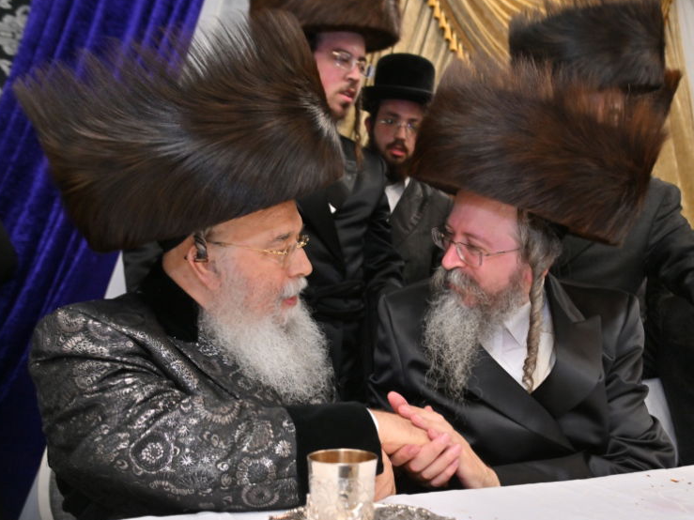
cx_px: 409
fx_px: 641
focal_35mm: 32
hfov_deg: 56.5
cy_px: 284
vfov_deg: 44.1
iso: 640
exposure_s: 1/200
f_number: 4.5
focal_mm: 24
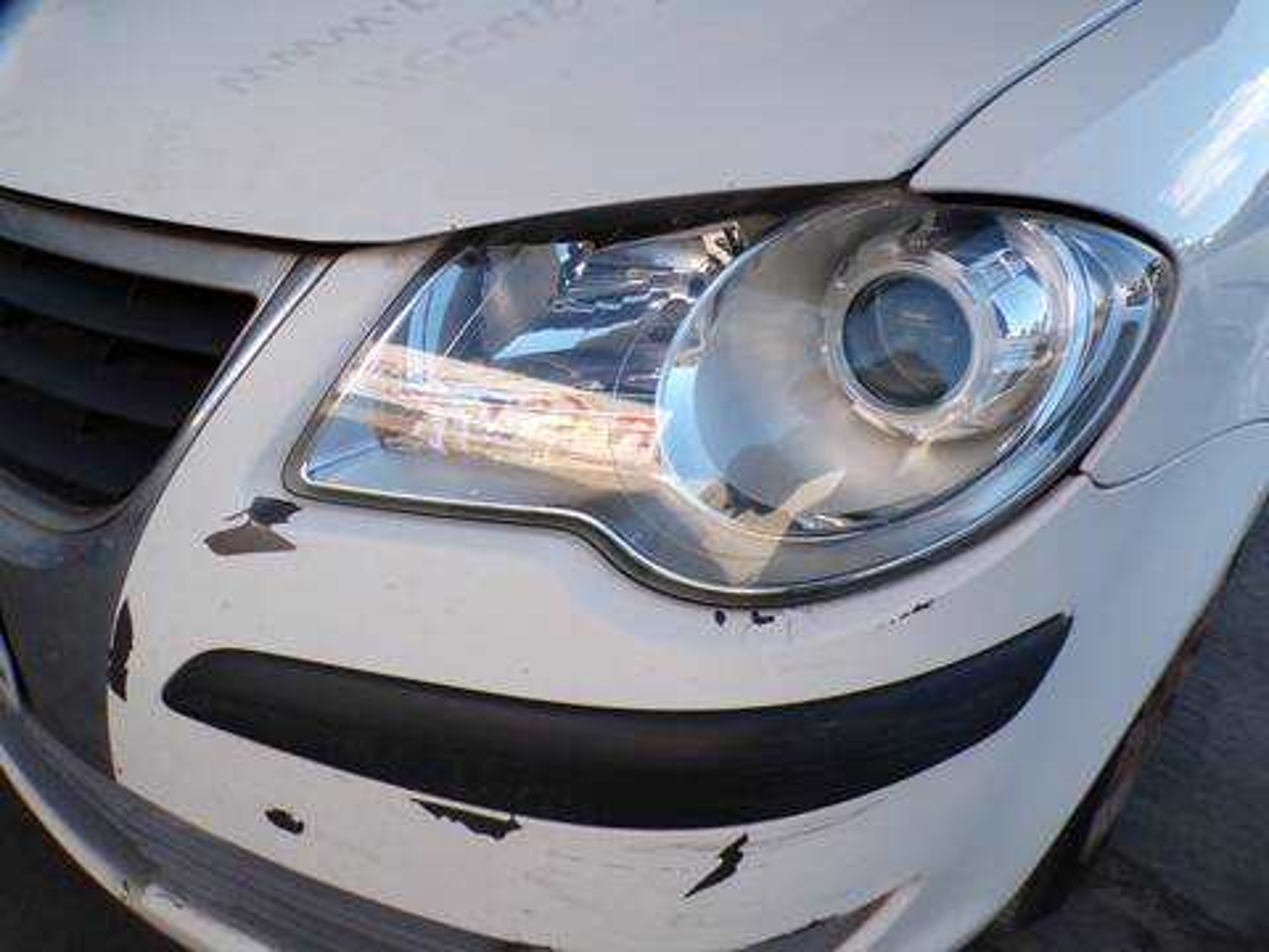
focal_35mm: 24
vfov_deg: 56.8
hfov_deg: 71.6
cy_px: 476
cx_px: 634
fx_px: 880
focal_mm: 4.3
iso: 100
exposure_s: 1/140
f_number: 4.4
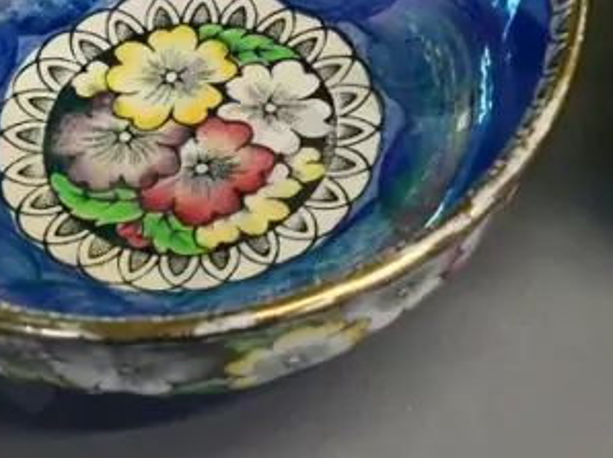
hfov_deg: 16.6
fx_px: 2070
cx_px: 537
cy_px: -33
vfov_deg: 12.4
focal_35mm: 117
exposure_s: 1/250
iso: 3200
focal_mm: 17
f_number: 5.6
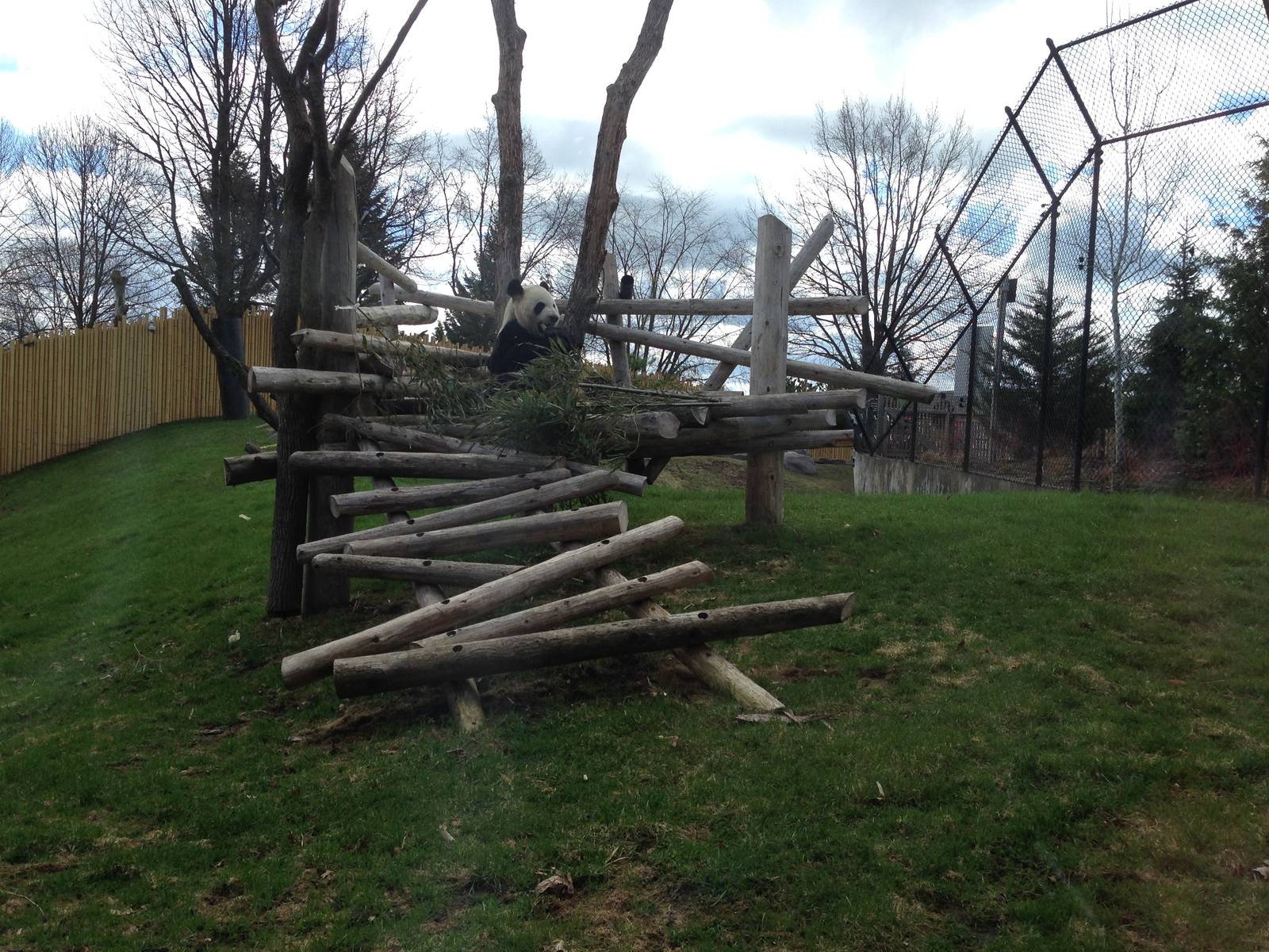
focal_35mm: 33
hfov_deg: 55.4
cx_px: 634
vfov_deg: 42.9
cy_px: 476
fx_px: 1210
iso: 50
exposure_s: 1/935
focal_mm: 4.12
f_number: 2.4
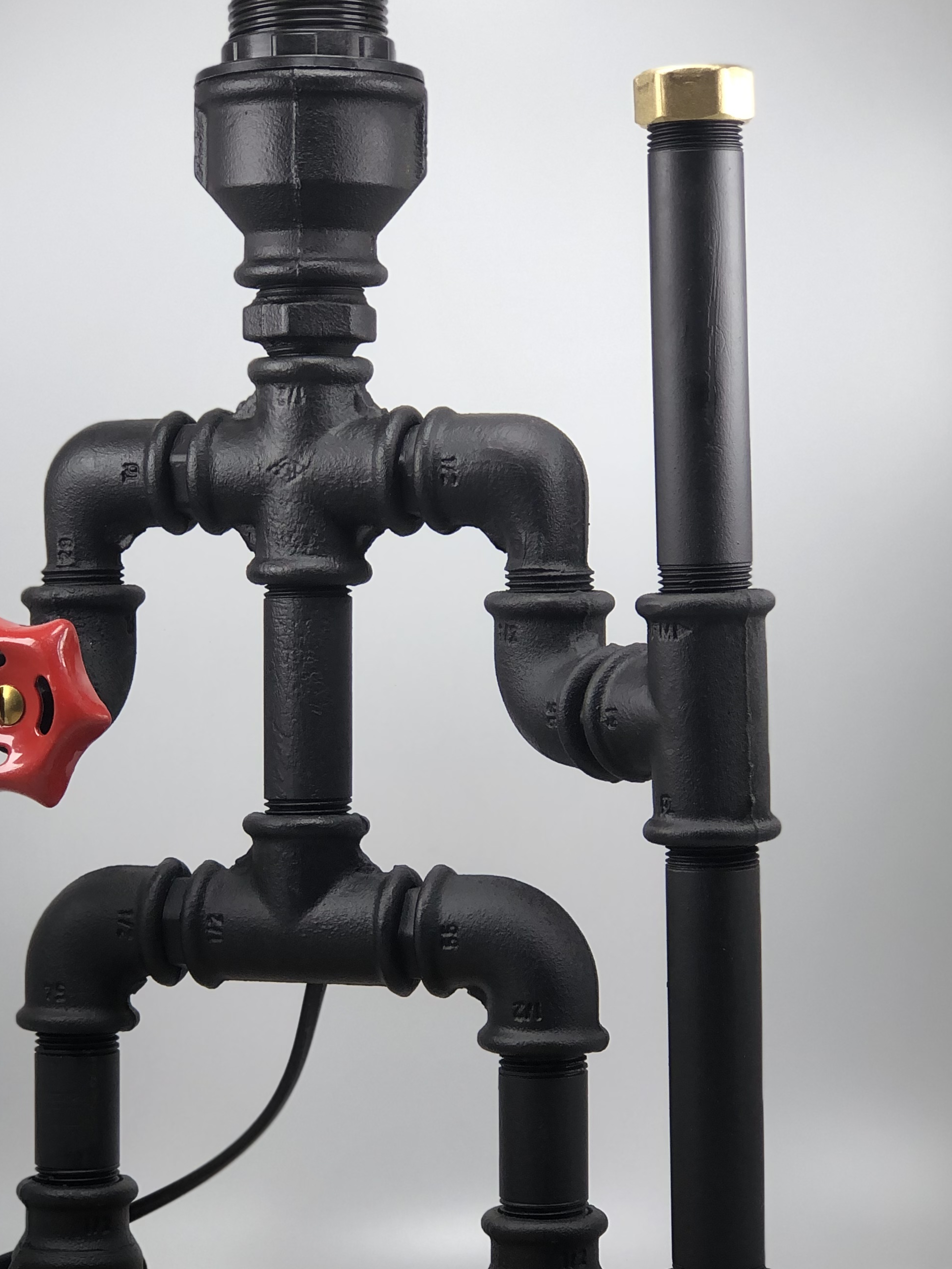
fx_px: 3263
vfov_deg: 22.0
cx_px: 408
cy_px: 738
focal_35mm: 89
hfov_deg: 16.6
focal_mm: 6.6
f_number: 2.8
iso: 25
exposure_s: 1/100
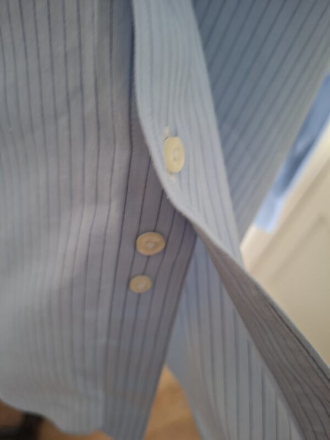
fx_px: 292
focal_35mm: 23
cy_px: 220
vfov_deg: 73.9
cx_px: 165
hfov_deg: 58.9
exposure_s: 1/25
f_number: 1.8
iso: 500
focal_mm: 5.54
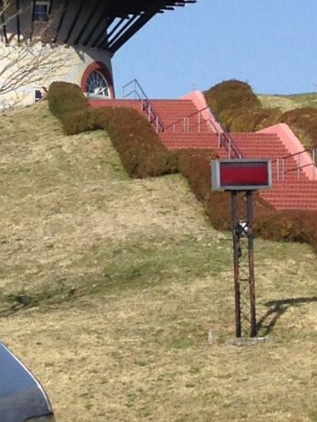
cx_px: -430
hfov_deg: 7.7
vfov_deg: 11.0
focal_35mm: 180
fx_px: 2197
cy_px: 276
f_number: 2.4
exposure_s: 1/1869
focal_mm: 4.12
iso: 50
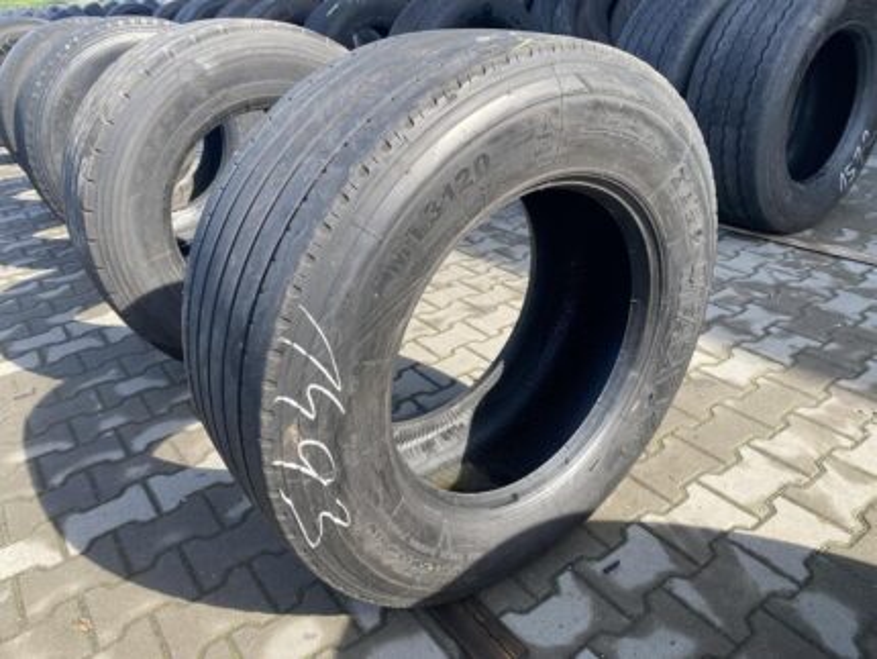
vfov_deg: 53.1
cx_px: 438
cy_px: 330
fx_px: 659
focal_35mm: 26
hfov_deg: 67.3
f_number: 1.8
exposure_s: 1/423
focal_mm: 4.25
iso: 32
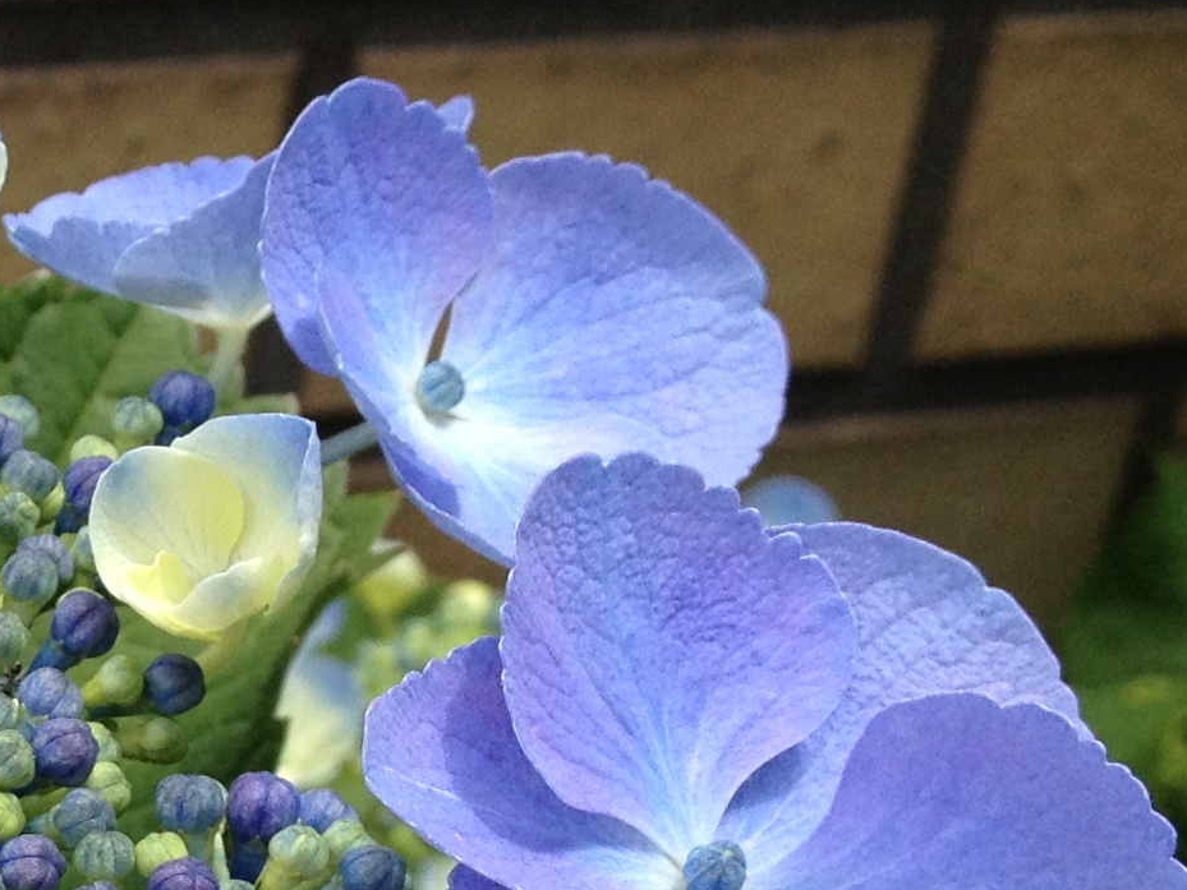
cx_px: -487
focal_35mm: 123
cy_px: 1056
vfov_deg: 11.8
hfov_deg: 15.1
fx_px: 4218
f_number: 2.4
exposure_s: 1/1022
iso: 50
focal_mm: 4.28
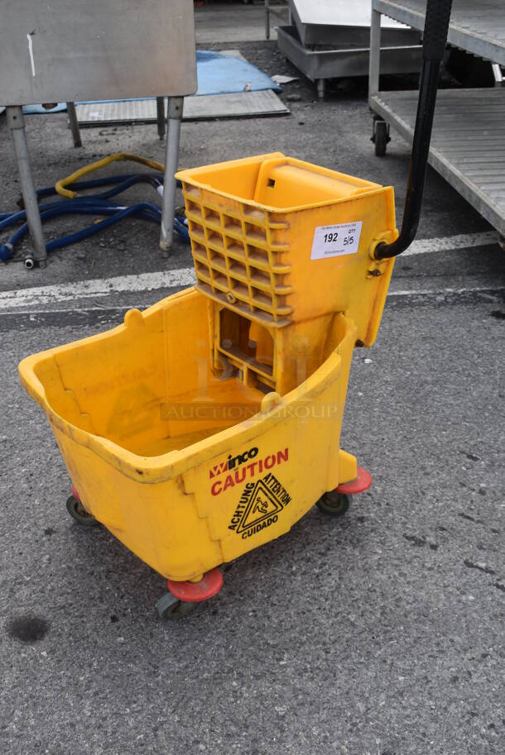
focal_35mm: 38
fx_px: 788
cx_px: 252
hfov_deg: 35.5
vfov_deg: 51.3
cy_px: 378
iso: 200
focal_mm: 25
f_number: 7.1
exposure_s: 1/400
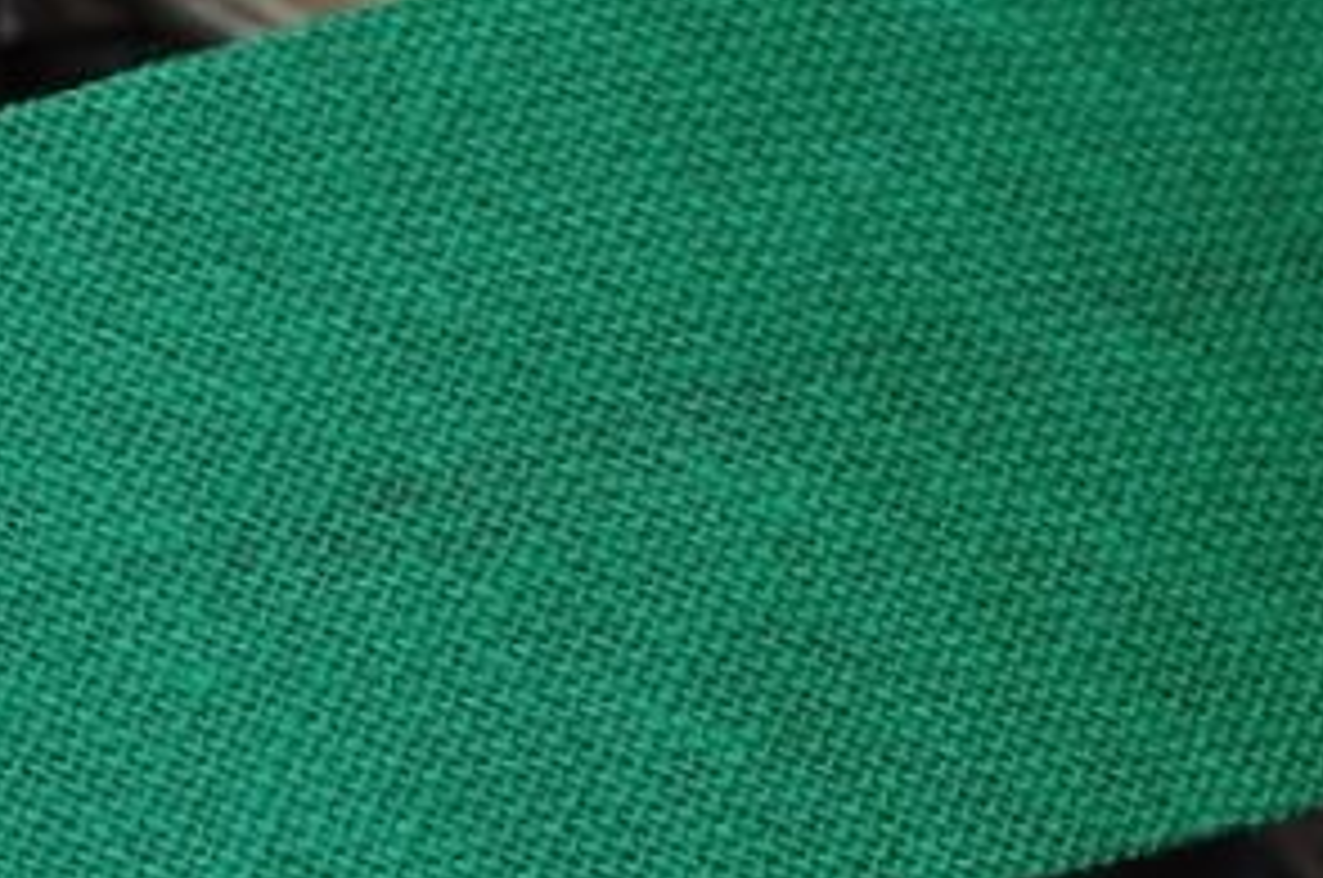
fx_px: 6898
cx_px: -104
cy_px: 831
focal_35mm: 188
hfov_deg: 10.8
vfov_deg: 7.3
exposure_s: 1/125
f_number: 5.3
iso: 400
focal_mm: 46
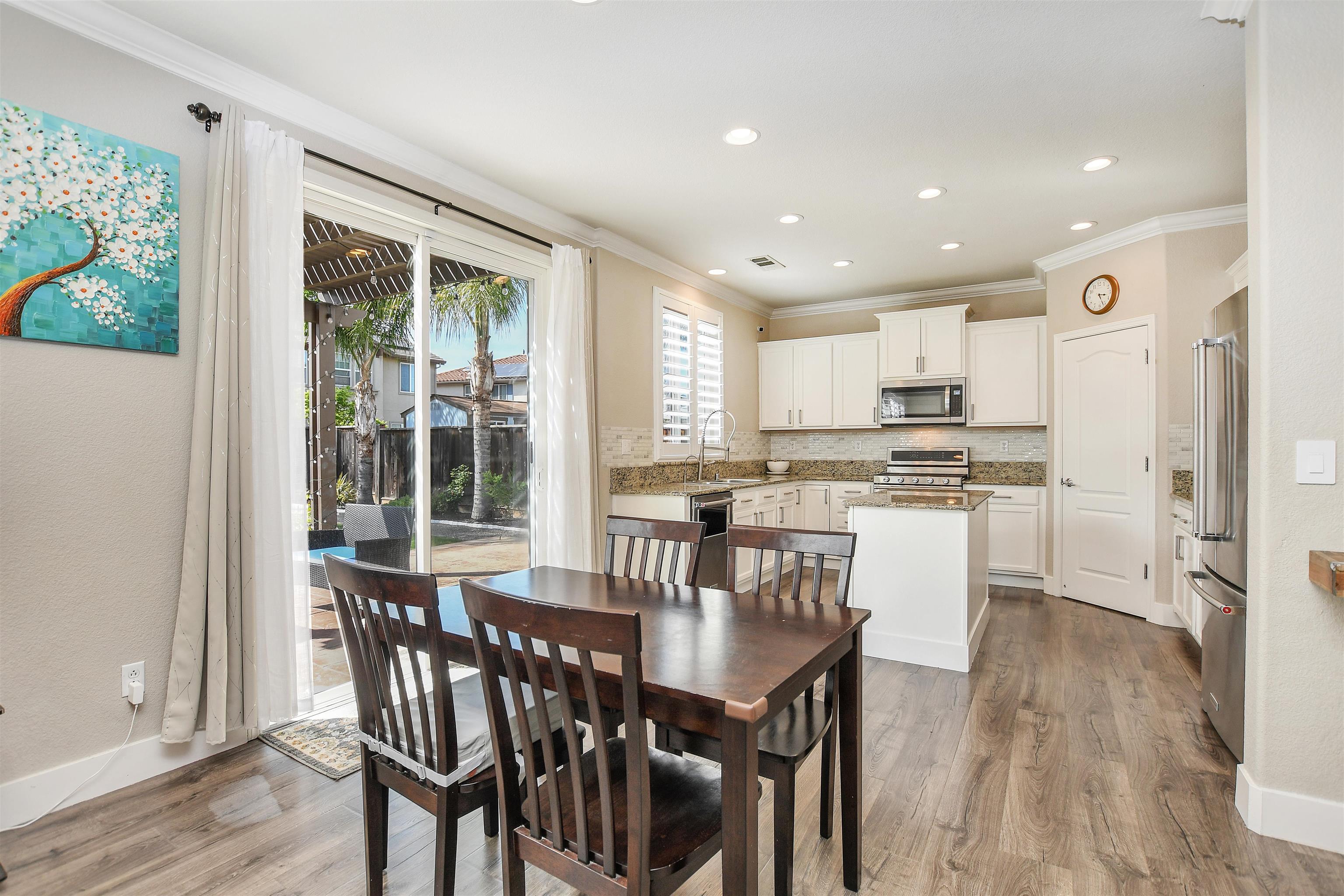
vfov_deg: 77.3
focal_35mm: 15
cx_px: 672
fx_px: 560
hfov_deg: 100.4
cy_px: 448
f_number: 4.5
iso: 200
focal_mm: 10
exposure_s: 1/250
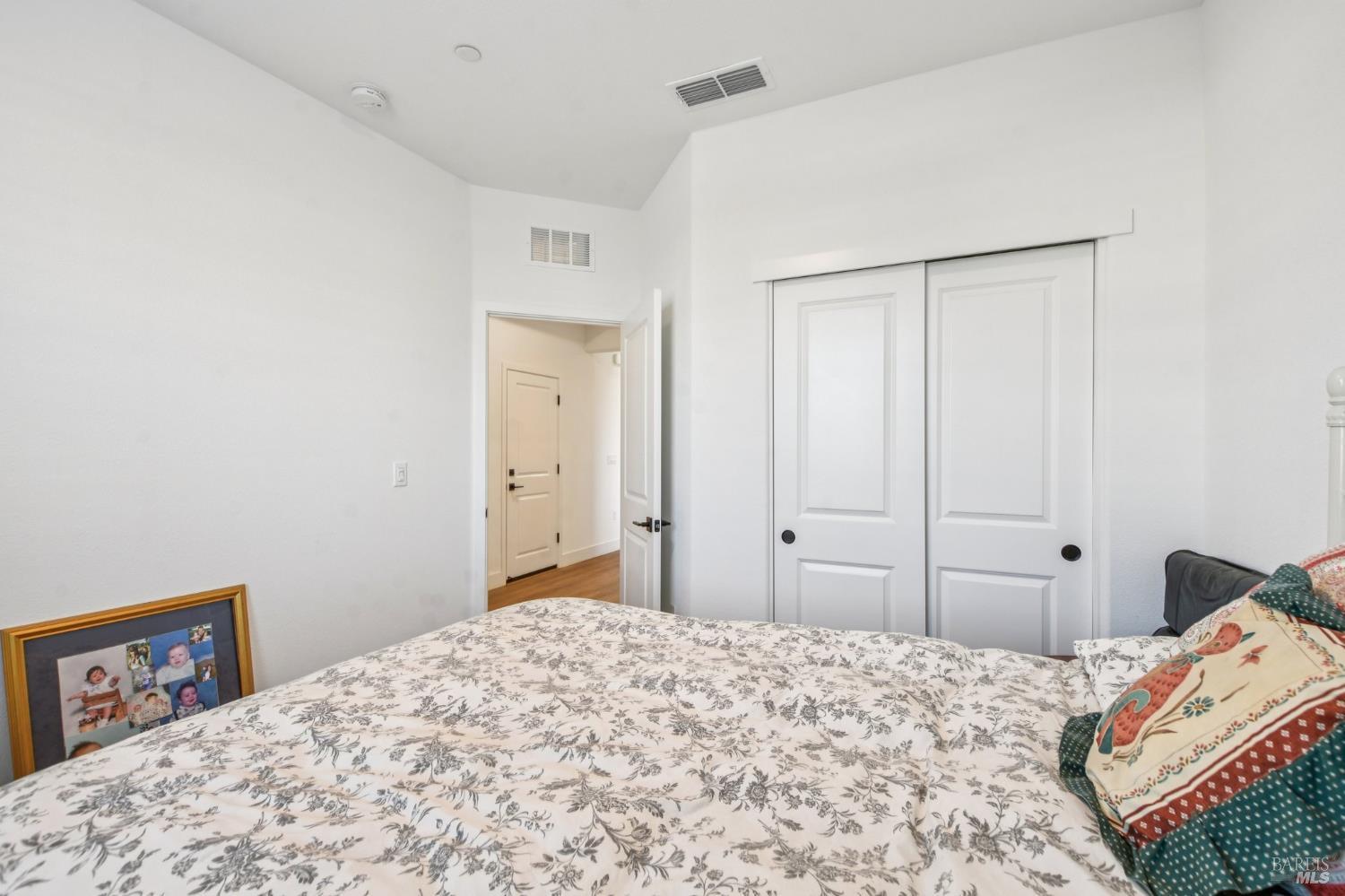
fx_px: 560
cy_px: 448
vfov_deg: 77.3
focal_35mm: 15
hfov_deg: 100.4
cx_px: 672
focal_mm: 10
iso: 100
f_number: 8
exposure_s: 1/8
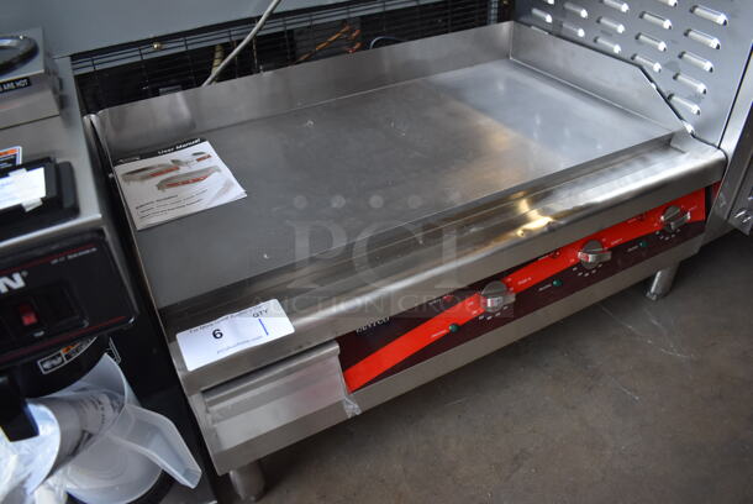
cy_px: 252
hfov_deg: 67.3
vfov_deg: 48.0
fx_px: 565
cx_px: 376
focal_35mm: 27
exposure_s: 1/200
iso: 800
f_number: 3.5
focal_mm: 18
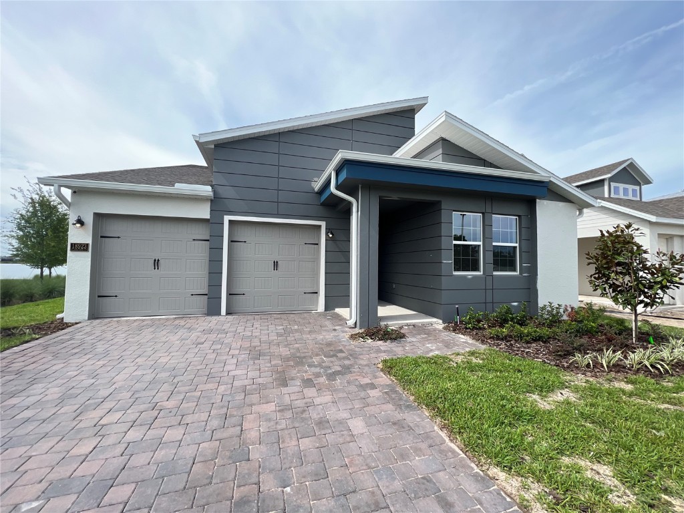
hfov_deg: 106.2
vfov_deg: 89.9
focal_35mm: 13
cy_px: 256
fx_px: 257
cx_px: 342
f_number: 1.8
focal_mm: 1.57
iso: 32
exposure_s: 1/889
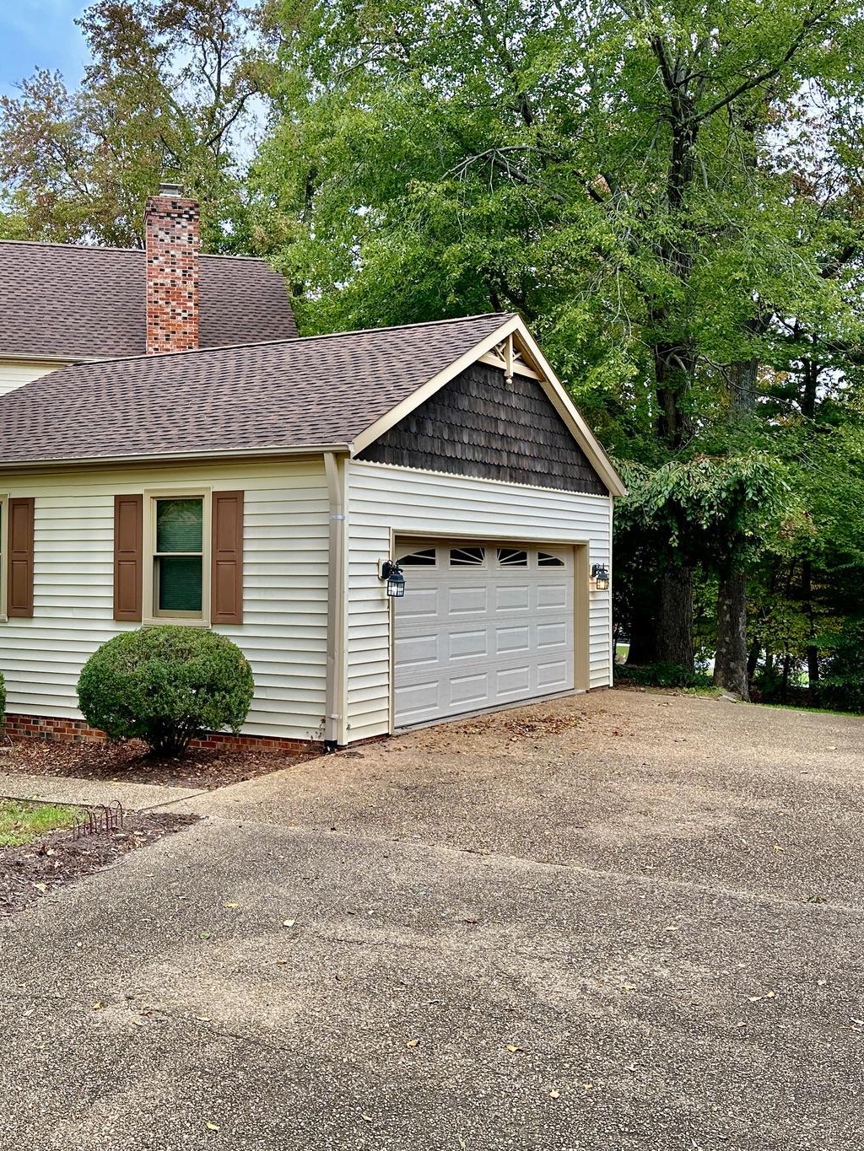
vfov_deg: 51.3
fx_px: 1198
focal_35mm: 36
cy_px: 546
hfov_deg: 39.6
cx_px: 366
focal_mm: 6.86
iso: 80
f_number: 1.78
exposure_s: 1/843
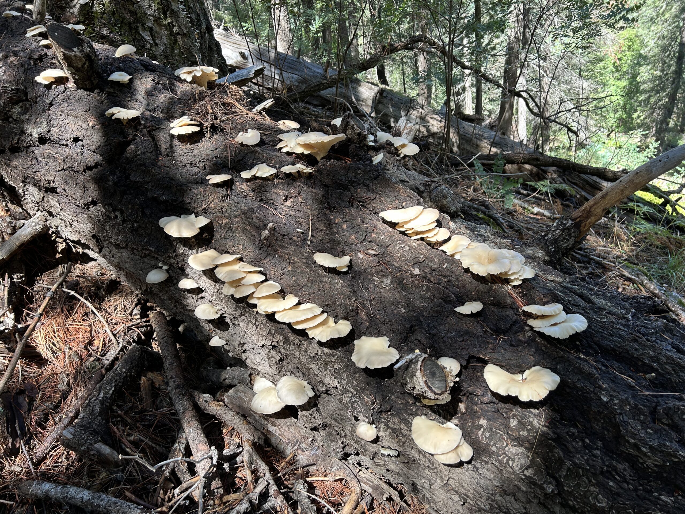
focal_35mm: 26
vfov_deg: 53.1
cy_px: 257
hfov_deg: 67.3
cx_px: 342
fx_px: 515
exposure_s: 1/195
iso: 40
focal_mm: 5.7
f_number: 1.5
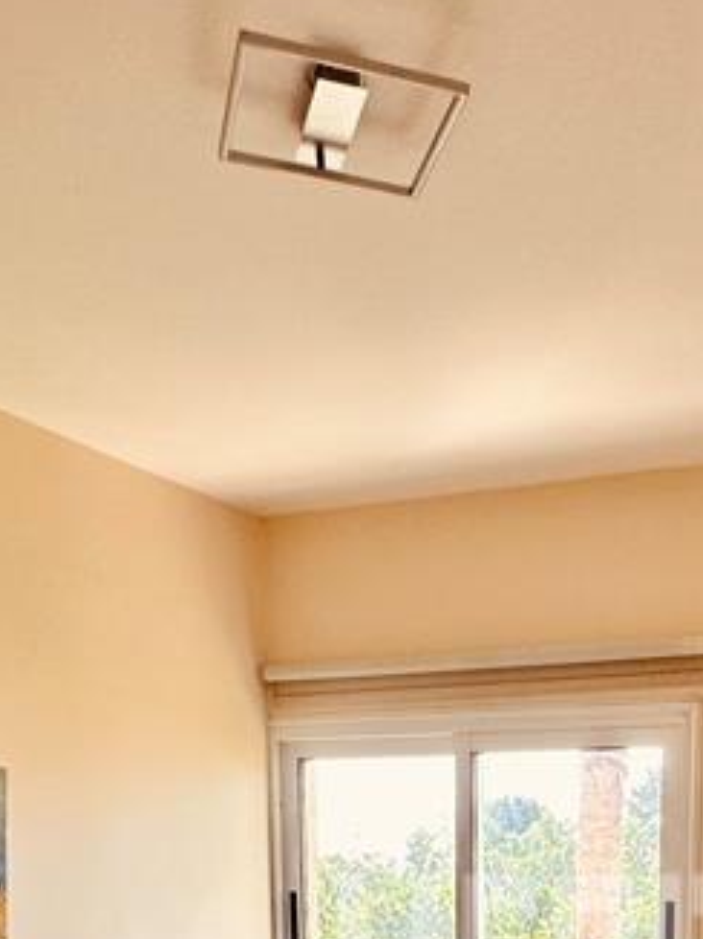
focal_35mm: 44
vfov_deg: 36.5
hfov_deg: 31.7
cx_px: 591
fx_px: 1193
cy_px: 1025
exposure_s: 1/99
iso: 50
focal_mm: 2.22
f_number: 2.2
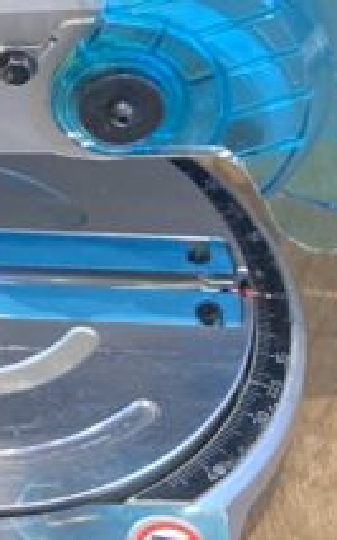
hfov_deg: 8.9
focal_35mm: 143
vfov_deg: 14.0
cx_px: -193
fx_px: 2103
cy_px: -165
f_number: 1.8
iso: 320
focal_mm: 3.99
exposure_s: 1/50
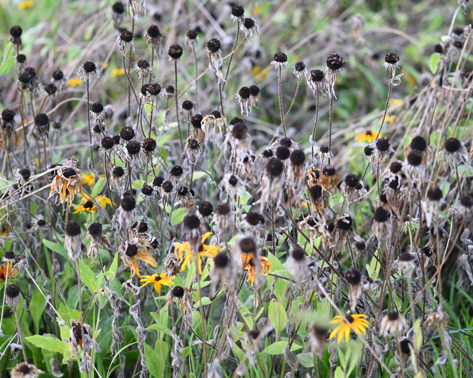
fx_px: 1666
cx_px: 268
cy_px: 189
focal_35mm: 119
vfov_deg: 13.0
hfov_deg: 16.2
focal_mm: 105
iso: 400
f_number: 2.8
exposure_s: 1/250
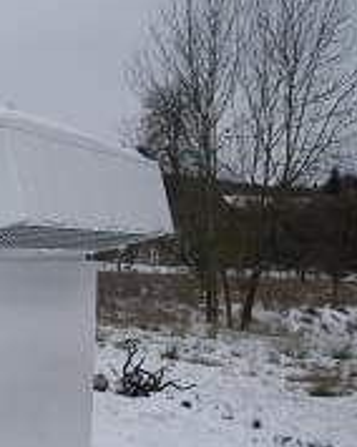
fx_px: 1151
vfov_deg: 21.9
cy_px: 301
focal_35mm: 87
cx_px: -102
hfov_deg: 16.7
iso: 100
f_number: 5.6
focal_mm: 7.9
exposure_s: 1/250
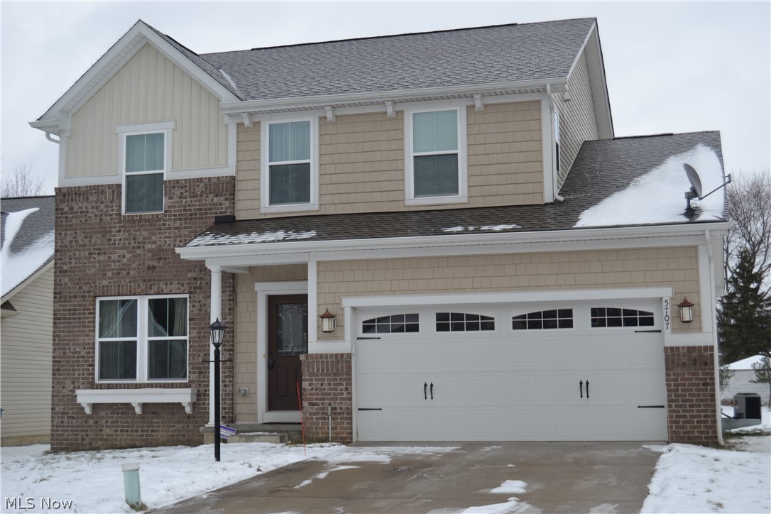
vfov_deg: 25.8
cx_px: 386
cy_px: 257
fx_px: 1124
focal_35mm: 52
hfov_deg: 37.9
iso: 100
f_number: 6.3
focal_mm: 35
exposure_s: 1/160
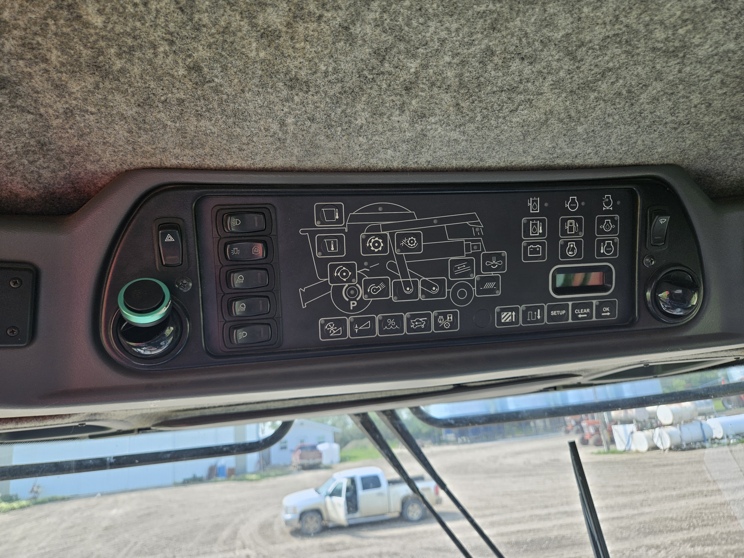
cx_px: 372
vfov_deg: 58.9
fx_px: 494
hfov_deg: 73.9
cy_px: 279
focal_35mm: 23
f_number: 1.8
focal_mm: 5.4
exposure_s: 1/154
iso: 25
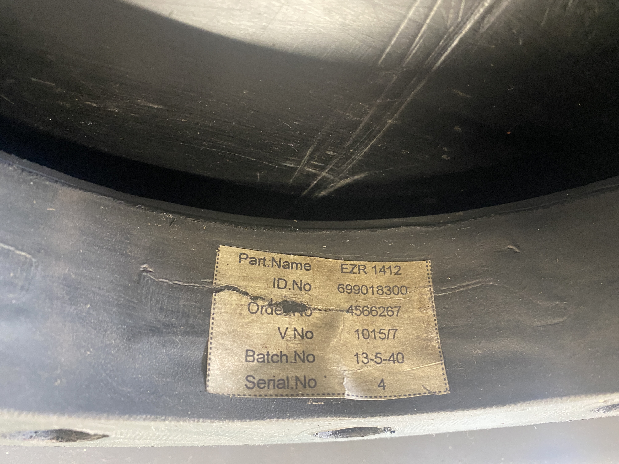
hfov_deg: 67.3
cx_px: 310
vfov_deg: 53.1
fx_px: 465
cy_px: 232
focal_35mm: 26
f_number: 1.8
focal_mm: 4.25
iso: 500
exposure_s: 1/25
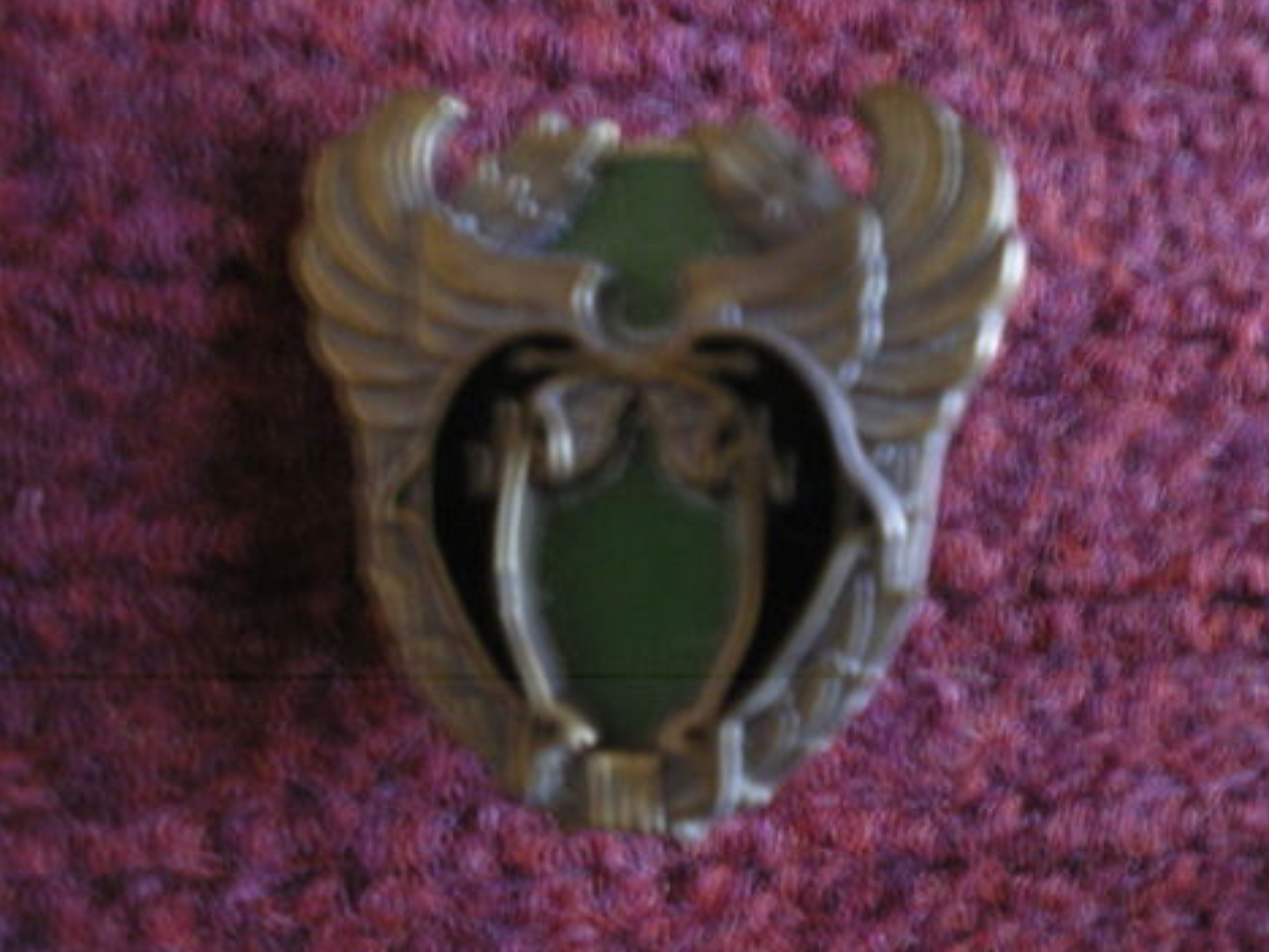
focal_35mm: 39
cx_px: 648
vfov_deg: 36.8
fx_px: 1430
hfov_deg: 47.9
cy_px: 472
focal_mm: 6.3
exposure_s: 1/4
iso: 400
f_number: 3.1
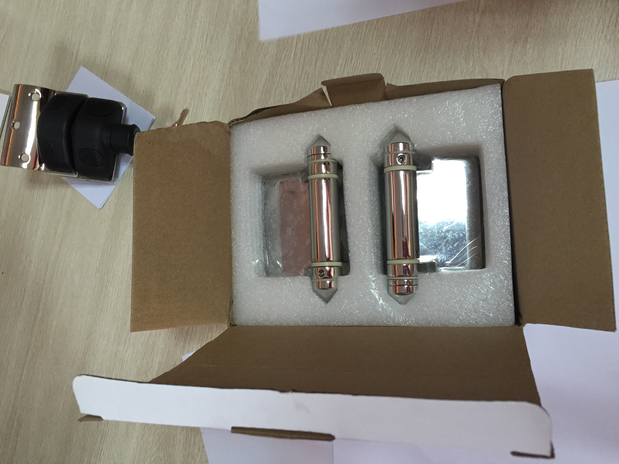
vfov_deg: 48.2
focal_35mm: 29
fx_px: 519
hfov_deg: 61.7
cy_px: 232
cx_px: 310
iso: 200
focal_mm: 4.15
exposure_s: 1/33
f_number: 2.2
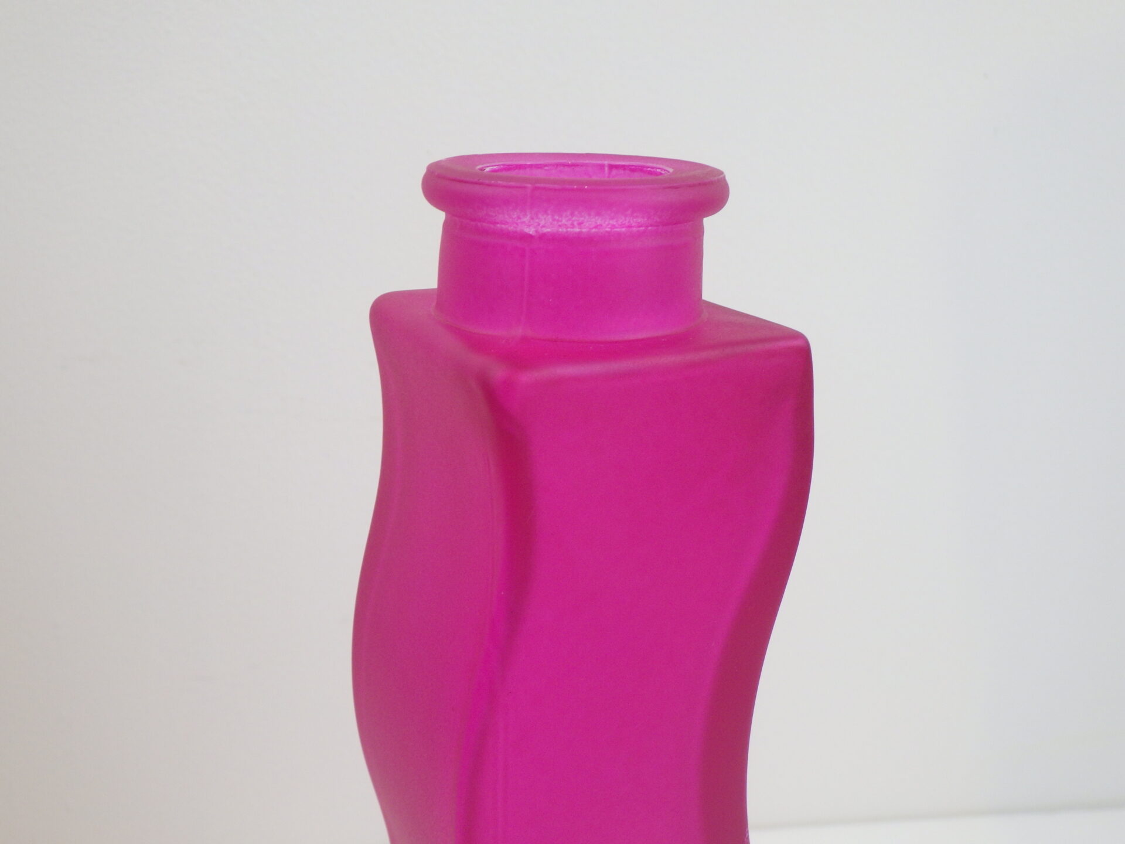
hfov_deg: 54.0
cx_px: 562
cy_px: 422
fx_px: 1105
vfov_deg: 41.8
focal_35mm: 34
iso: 125
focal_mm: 6.1
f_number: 3.8
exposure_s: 1/50
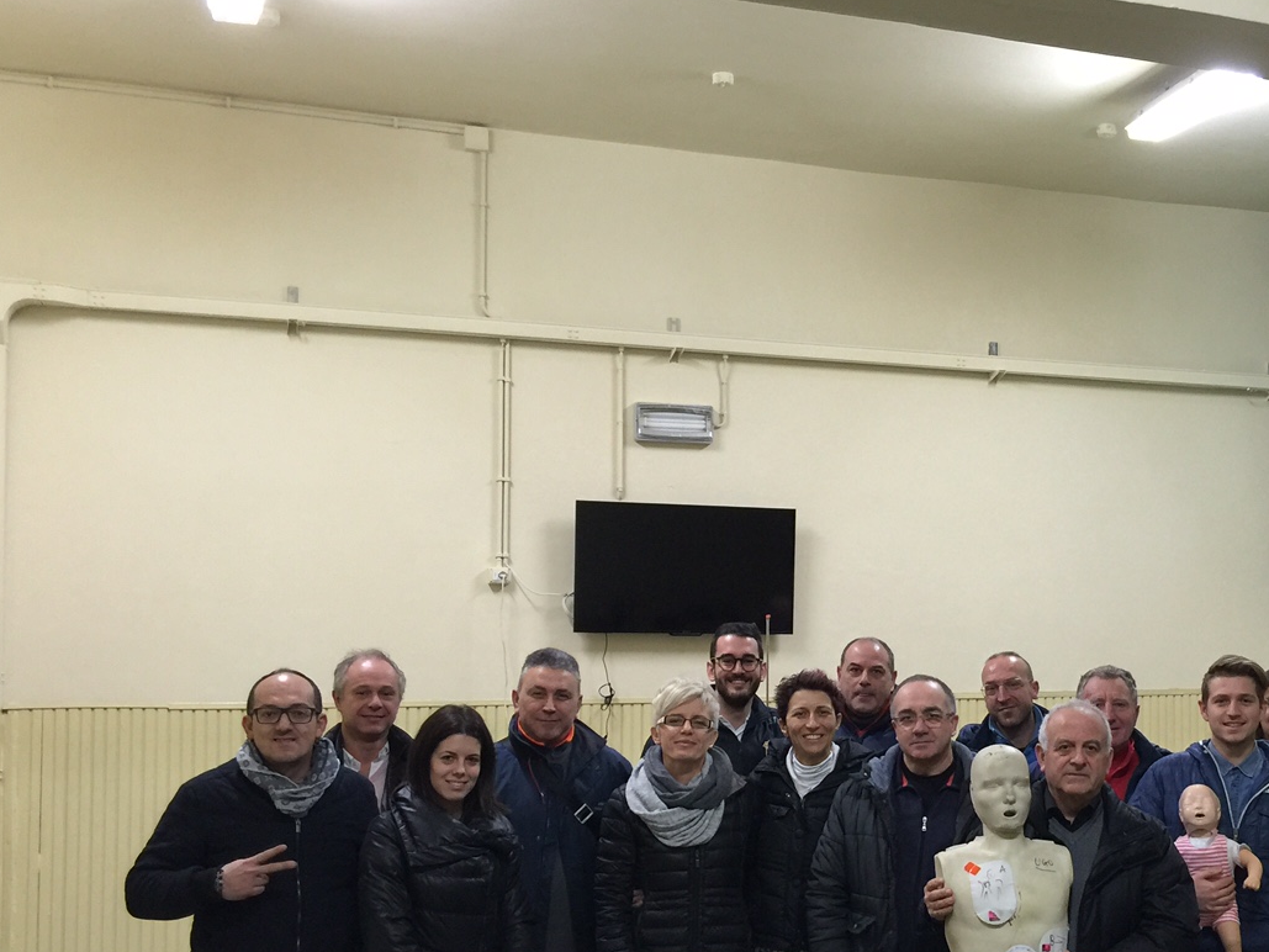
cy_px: 613
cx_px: 919
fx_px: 1687
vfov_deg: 31.3
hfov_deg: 40.3
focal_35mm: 46
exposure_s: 1/17
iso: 80
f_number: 2.2
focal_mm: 4.15
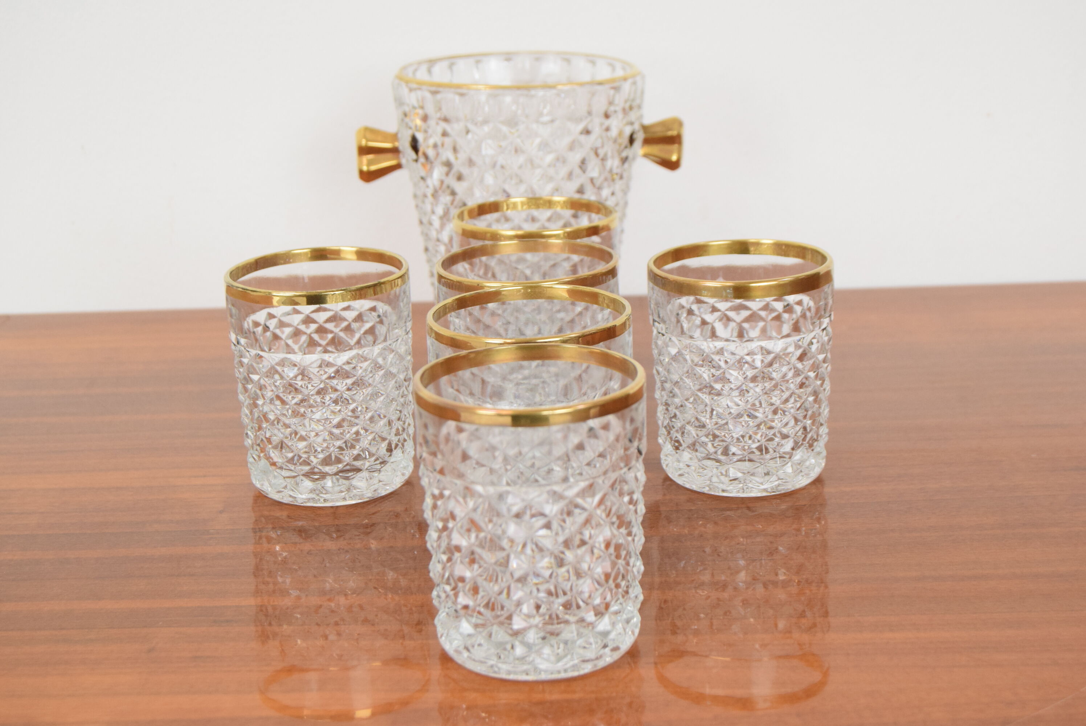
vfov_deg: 22.7
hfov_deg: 33.4
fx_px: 1811
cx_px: 543
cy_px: 363
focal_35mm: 60
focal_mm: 40
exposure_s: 1/200
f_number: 7.1
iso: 1600
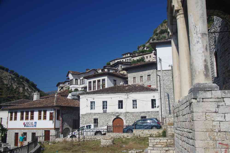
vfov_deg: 35.5
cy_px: 76
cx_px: 115
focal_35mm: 38
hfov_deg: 51.3
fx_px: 240
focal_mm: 25
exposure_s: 1/125
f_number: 11
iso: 200
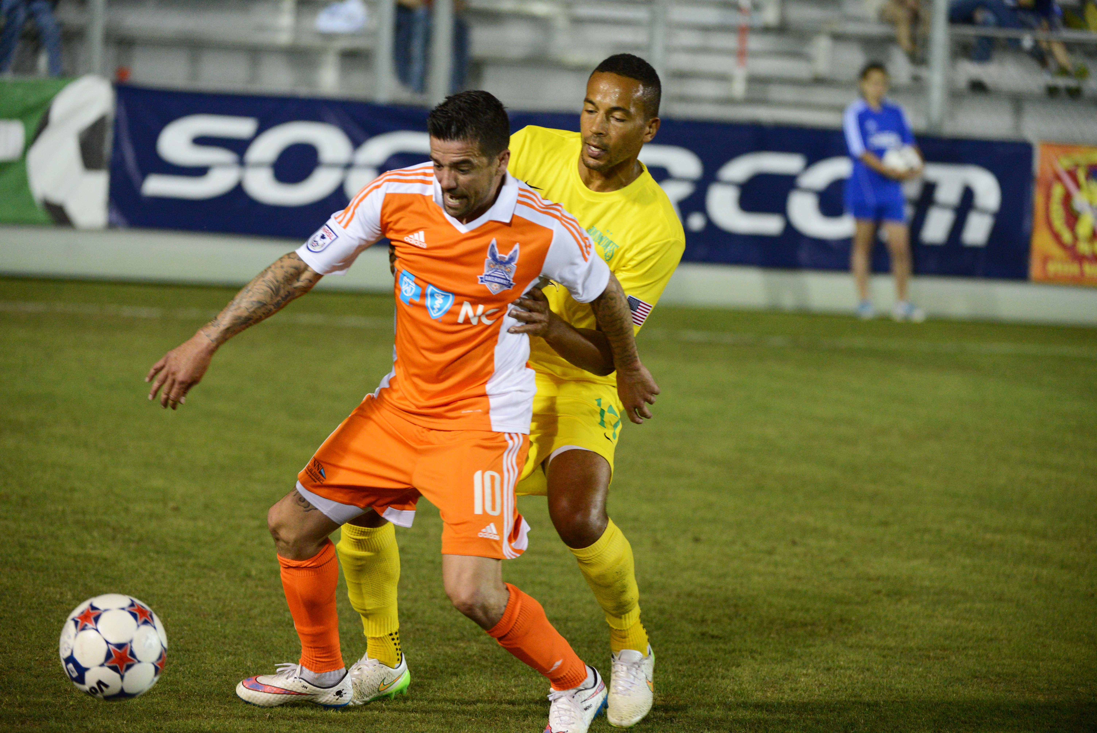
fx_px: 6096
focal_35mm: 200
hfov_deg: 10.3
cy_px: 366
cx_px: 548
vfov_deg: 6.9
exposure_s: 1/800
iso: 4000
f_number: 4
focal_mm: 200
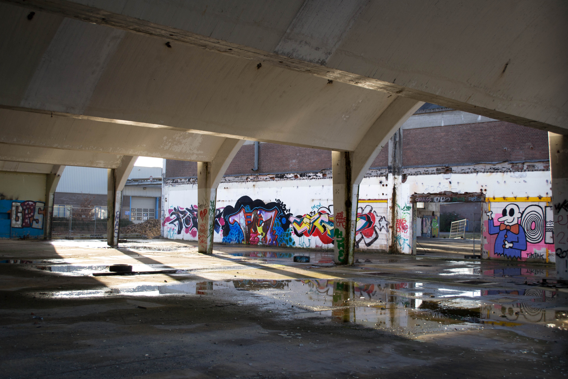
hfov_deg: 46.4
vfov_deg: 31.9
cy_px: 190
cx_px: 284
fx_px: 663
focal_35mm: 42
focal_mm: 28
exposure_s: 1/200
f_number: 4.5
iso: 140
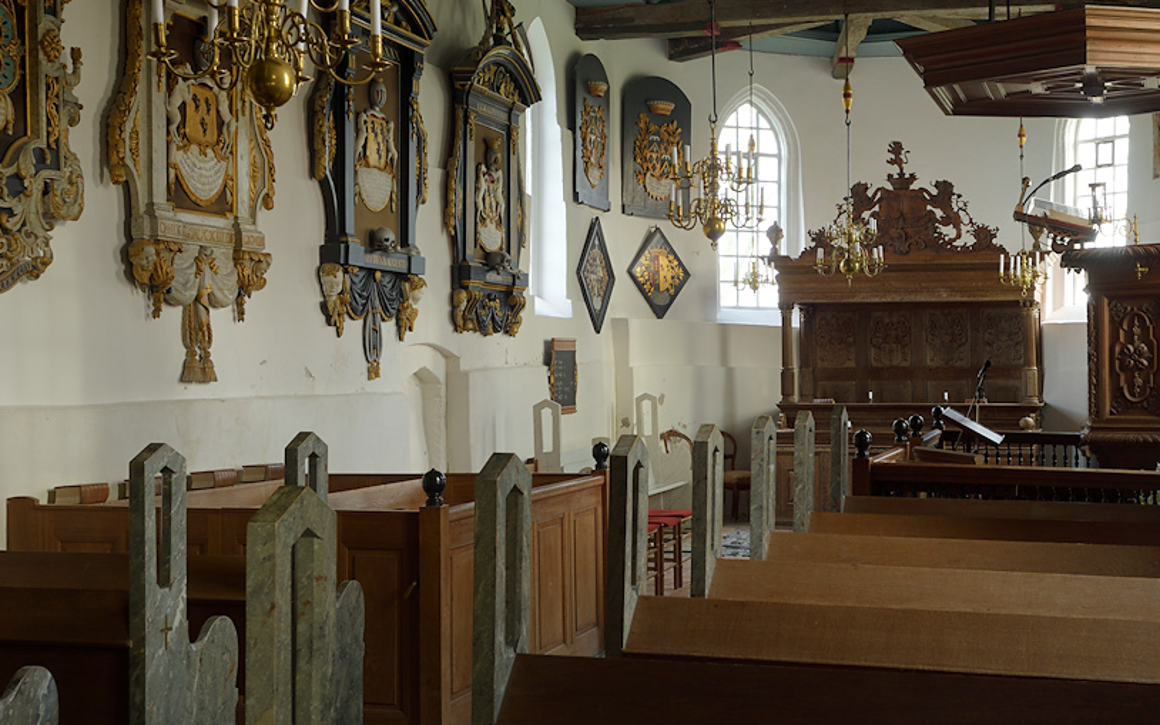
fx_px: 1581
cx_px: 685
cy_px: 256
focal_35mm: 50
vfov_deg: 25.7
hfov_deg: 40.1
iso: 100
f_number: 8
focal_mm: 26
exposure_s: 1/2
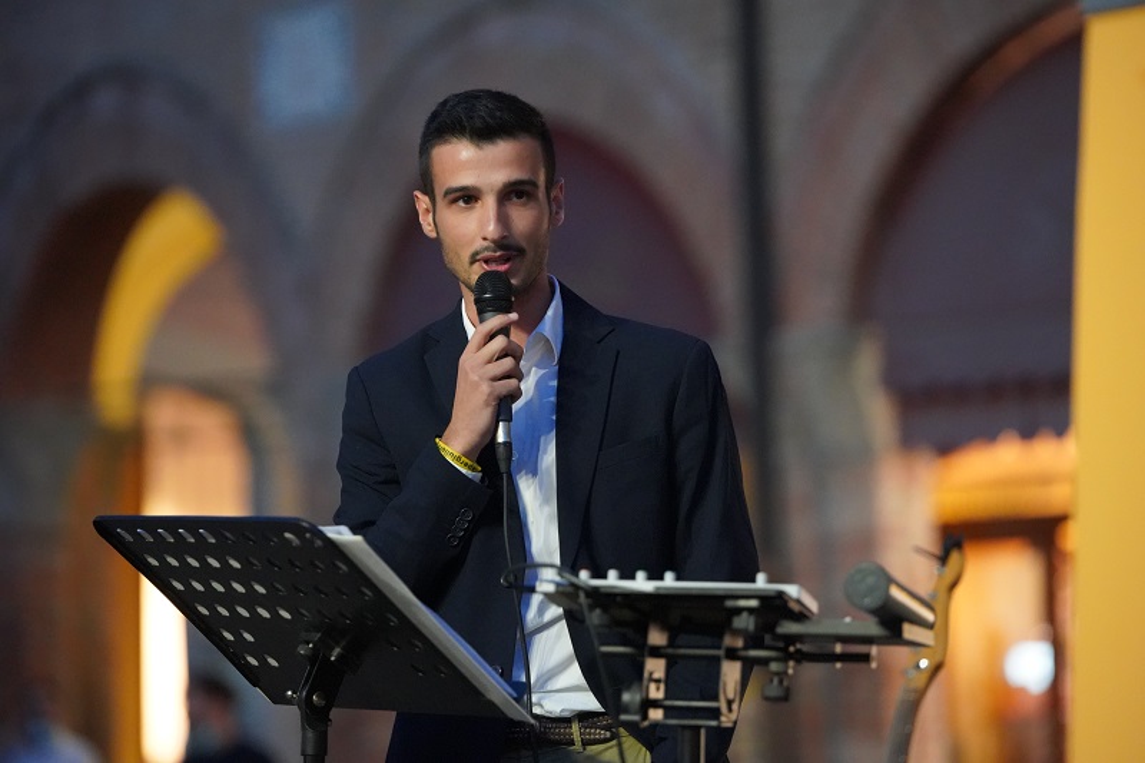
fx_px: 5374
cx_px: 572
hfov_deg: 12.2
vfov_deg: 8.1
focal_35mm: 169
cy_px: 382
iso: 12800
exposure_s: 1/200
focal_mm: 169
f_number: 2.8
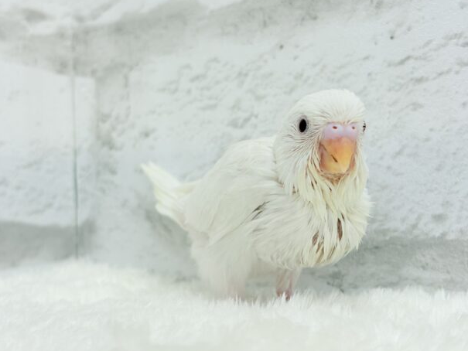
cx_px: 233
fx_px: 744
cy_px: 176
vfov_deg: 26.6
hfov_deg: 34.9
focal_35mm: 55
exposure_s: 1/100
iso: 64
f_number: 1.6
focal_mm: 5.96
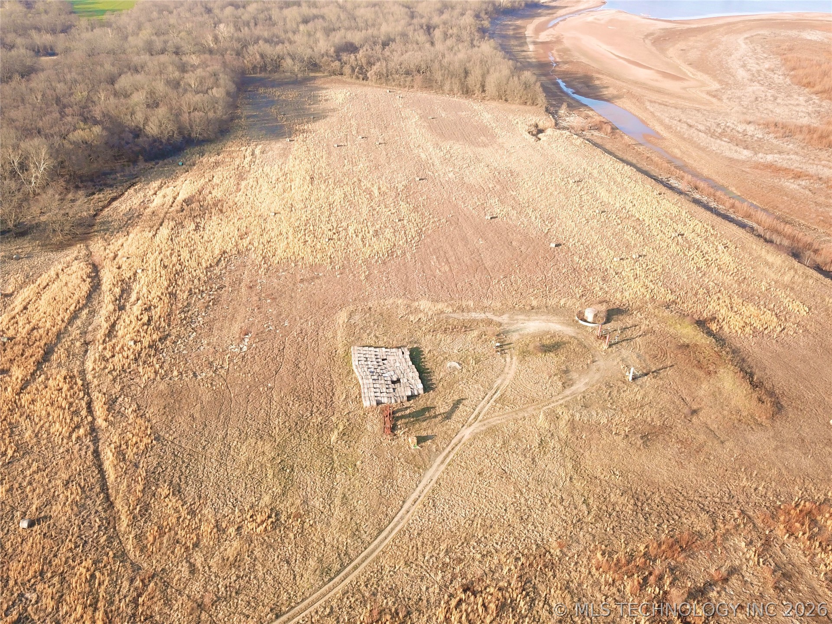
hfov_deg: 67.3
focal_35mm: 26
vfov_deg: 53.1
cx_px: 416
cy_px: 312
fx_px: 625
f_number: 2.2
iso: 100
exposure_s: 1/404
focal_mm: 4.73
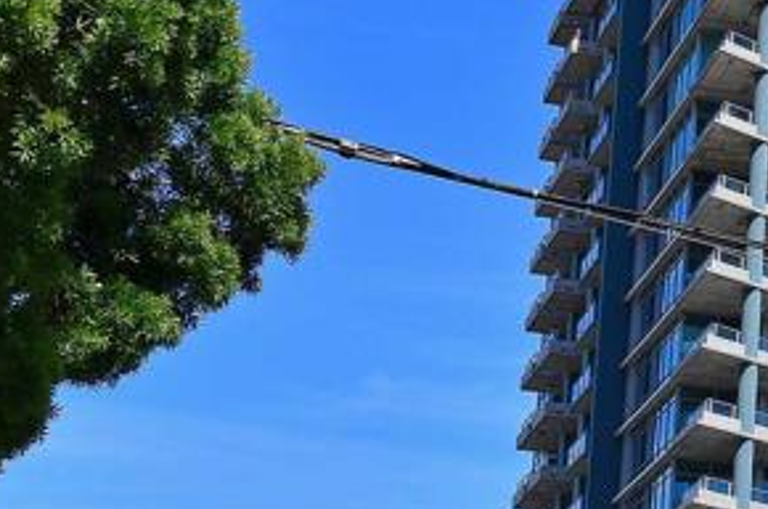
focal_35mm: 127
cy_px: 321
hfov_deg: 14.6
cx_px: 1279
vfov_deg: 10.7
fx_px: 2703
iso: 100
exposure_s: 1/500
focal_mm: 24
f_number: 8
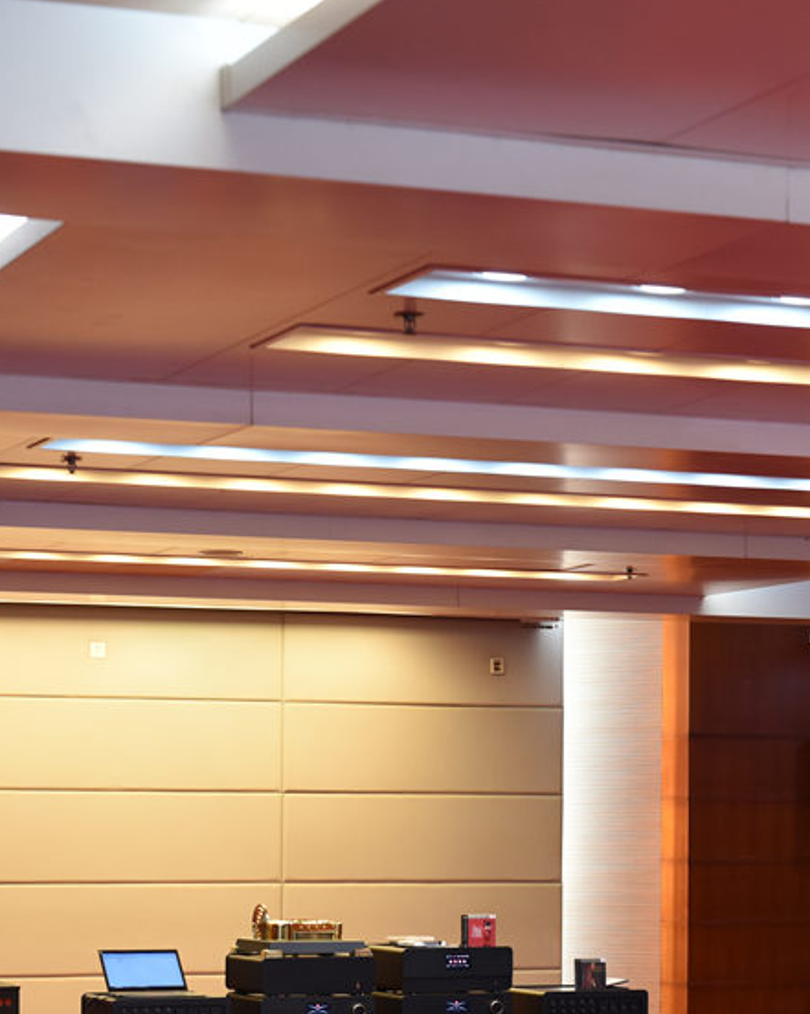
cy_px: 861
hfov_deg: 15.7
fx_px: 2939
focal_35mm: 98
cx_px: 343
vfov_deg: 19.3
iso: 640
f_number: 2.8
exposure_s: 1/40
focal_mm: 40
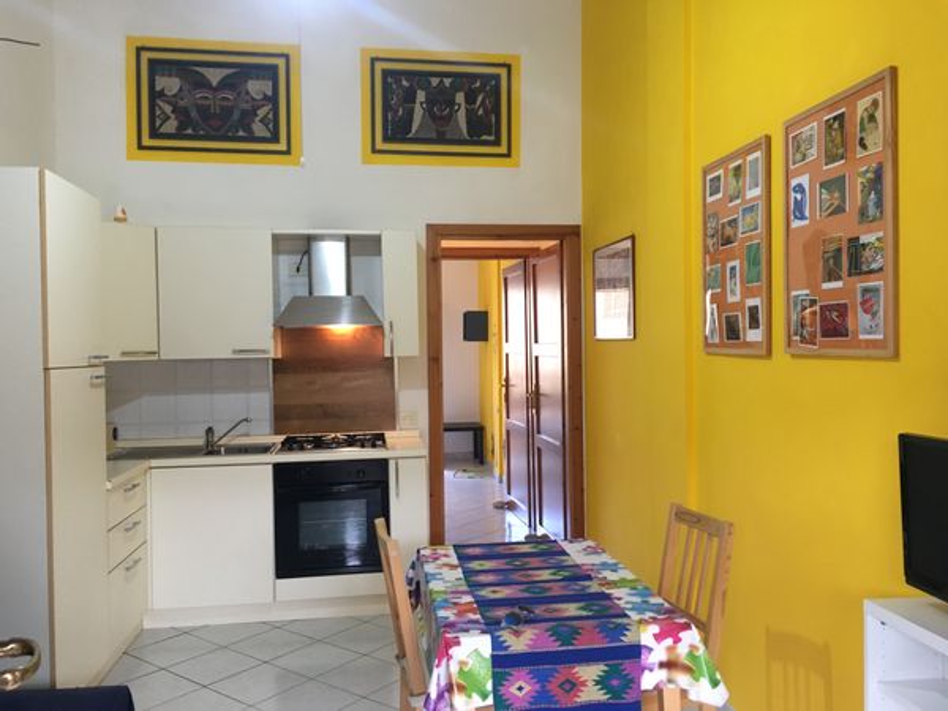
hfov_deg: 61.7
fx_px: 794
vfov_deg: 48.2
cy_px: 356
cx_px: 474
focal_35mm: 29
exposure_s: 1/33
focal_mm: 4.15
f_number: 2.2
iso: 125
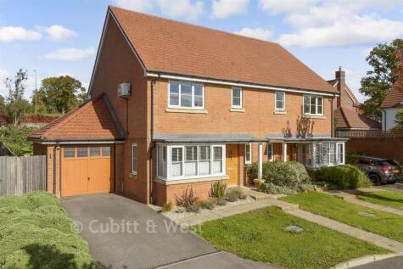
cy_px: 134
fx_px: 302
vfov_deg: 48.0
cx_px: 202
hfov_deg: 67.4
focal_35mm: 27
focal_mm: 18
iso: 160
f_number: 11
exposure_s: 1/160
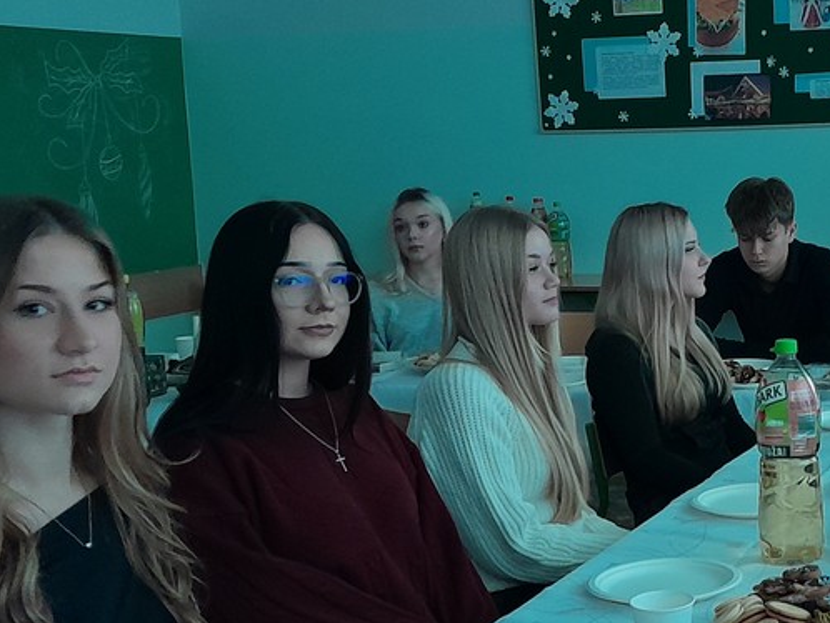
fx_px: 1559
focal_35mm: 65
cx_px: 758
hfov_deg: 28.6
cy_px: 390
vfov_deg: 22.6
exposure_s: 1/10
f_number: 1.8
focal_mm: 4
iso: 400
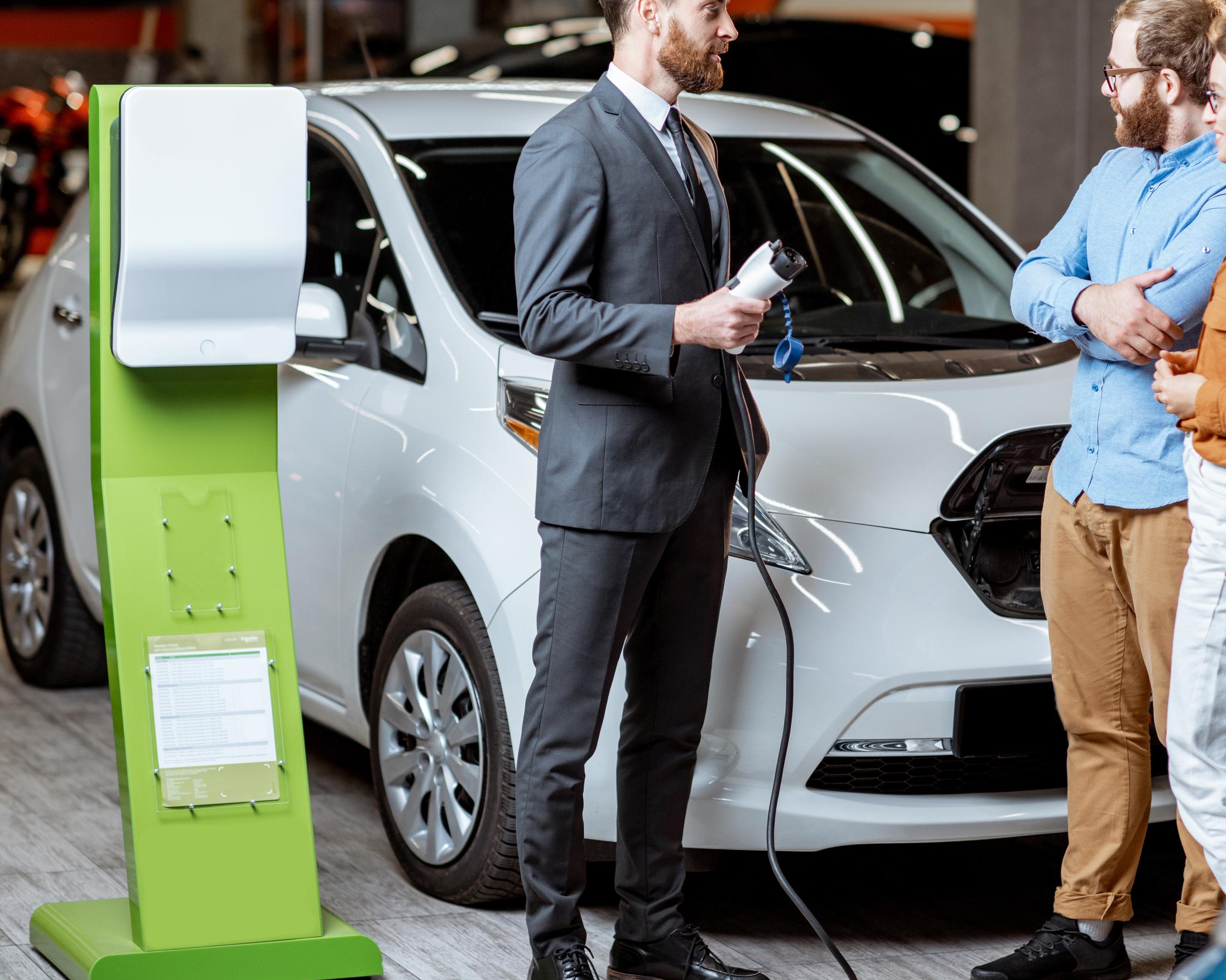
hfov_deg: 17.6
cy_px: 460
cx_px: 756
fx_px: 3955
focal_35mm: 109
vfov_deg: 14.1
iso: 500
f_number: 2.2
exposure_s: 1/200
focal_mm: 85
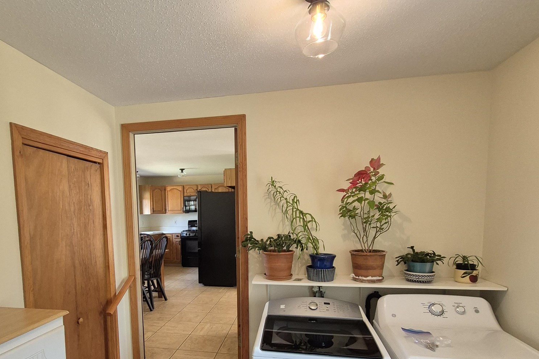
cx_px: 226
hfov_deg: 80.6
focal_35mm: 21
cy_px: 255
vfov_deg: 57.4
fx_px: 314
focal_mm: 1.74
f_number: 2.2
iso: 400
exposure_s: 1/60
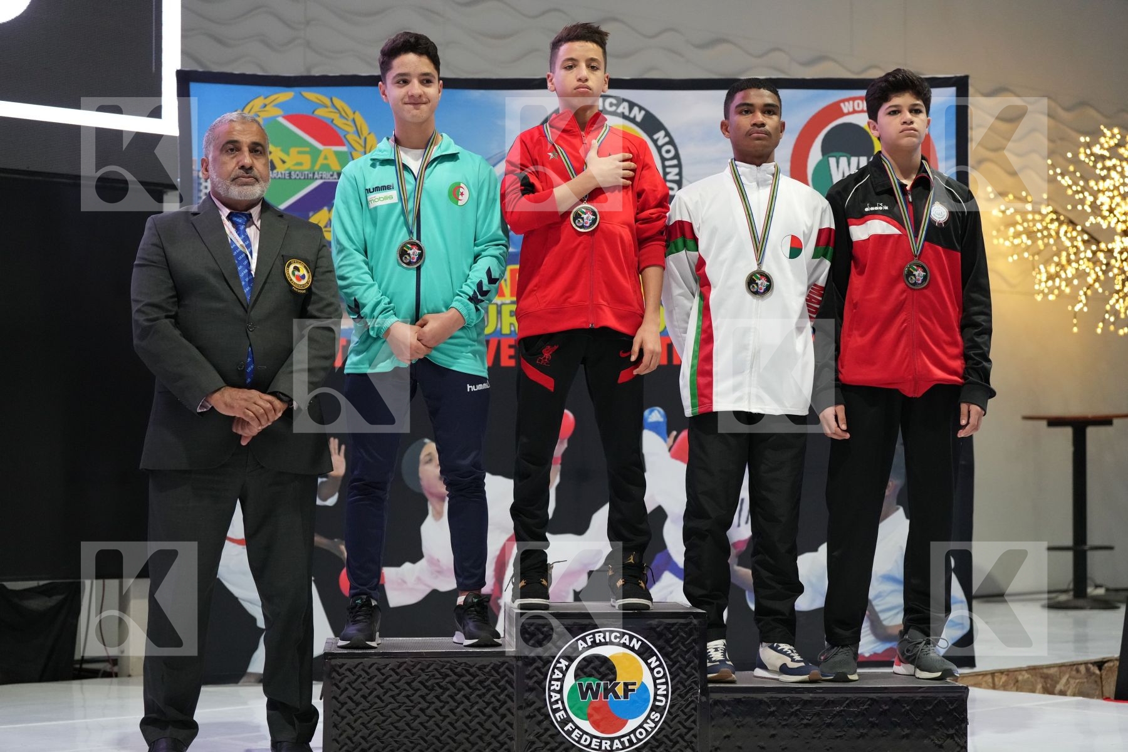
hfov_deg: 28.8
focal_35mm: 70
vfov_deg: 19.5
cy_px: 376
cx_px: 564
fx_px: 2193
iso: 3200
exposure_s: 1/250
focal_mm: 70
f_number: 2.8
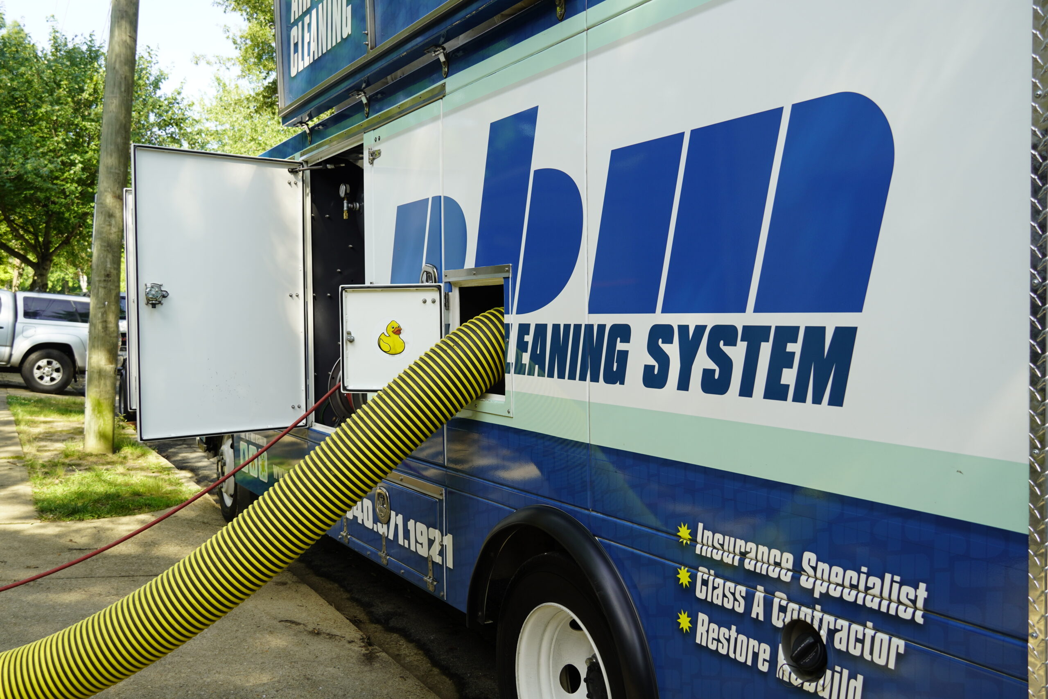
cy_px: 350
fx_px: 1004
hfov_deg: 55.1
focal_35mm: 34
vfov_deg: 38.4
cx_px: 524
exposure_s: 1/80
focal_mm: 23
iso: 100
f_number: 5.6
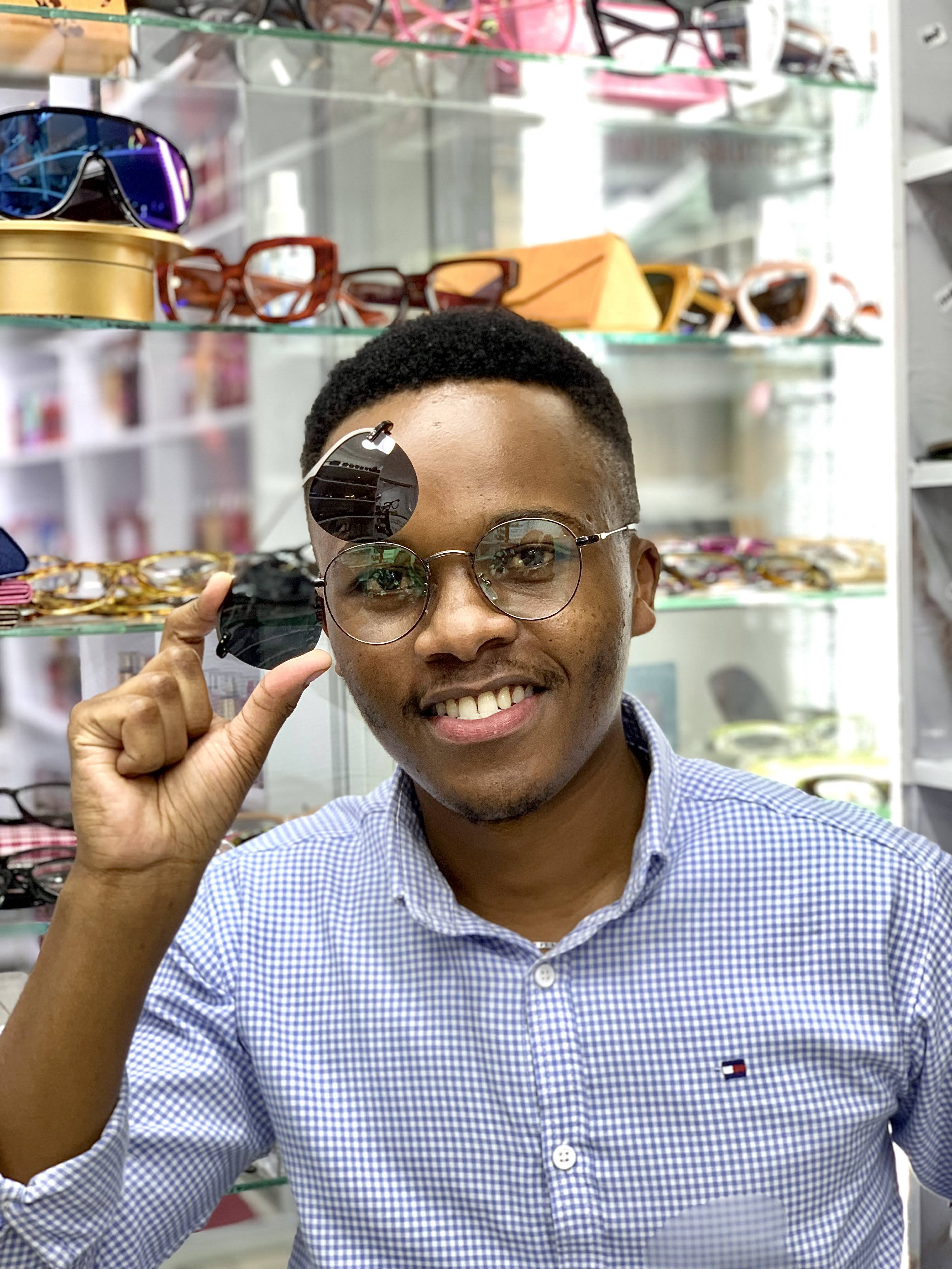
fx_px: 1907
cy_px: 634
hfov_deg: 28.0
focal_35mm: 52
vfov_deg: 36.8
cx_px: 476
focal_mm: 6
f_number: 2.4
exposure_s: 1/65
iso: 125
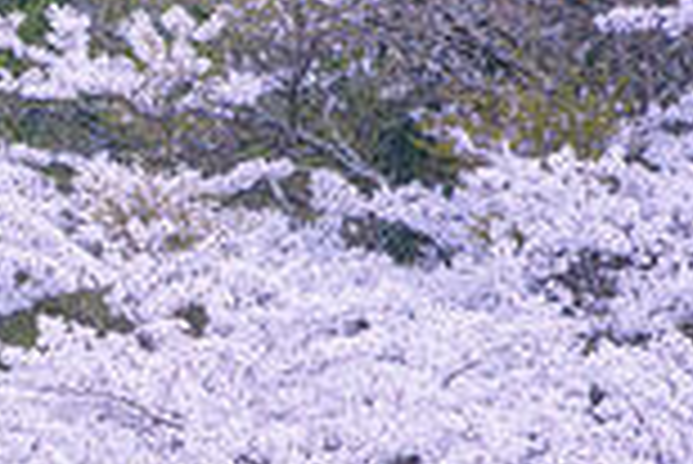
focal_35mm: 776
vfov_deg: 1.8
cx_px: -290
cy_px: 473
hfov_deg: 2.7
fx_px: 14952
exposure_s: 1/6
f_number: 16
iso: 100
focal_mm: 200
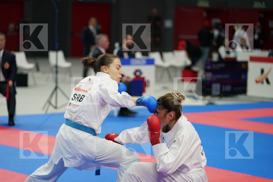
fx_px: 857
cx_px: 136
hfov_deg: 18.1
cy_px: 91
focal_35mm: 113
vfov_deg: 12.1
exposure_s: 1/1000
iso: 800
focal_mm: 113
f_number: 2.8
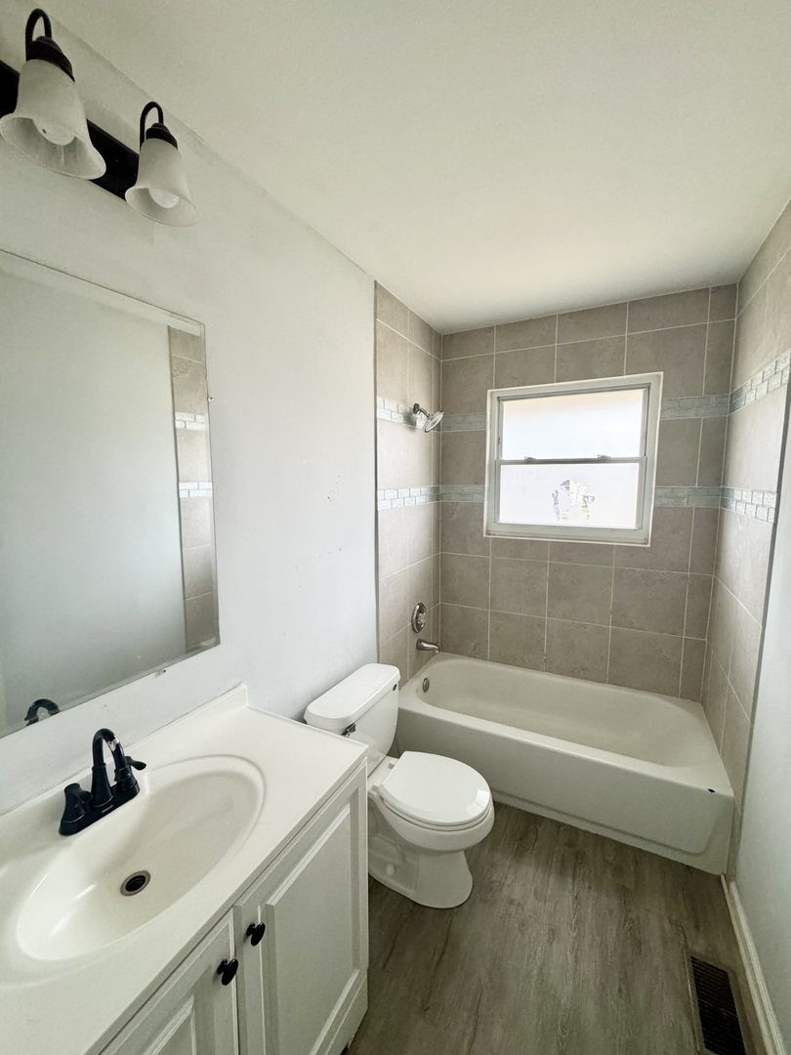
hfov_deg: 85.7
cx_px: 396
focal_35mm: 14
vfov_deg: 102.1
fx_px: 427
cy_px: 528
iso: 400
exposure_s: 1/60
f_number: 2.2
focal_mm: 2.22
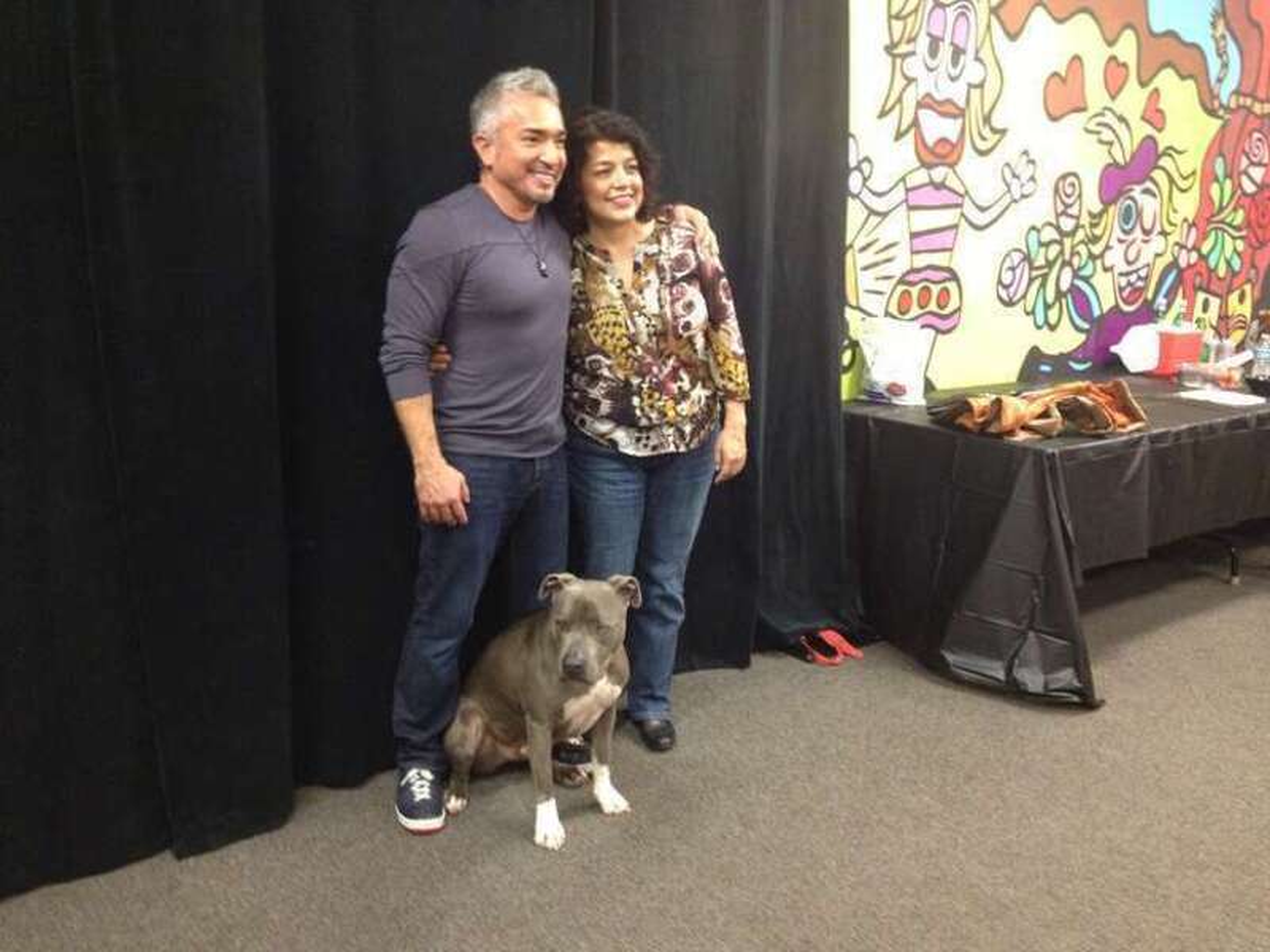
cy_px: 476
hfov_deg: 52.6
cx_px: 635
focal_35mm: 35
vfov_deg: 40.7
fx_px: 1284
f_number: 2.4
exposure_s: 1/20
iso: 400
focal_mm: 4.28
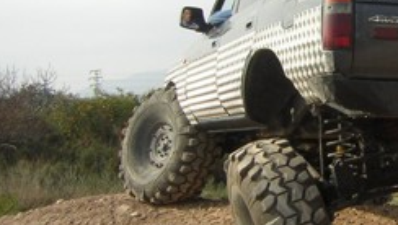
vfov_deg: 15.7
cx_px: 383
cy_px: 101
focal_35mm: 77
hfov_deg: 26.3
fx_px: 814
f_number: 5.2
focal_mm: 4.7
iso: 50
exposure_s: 1/305
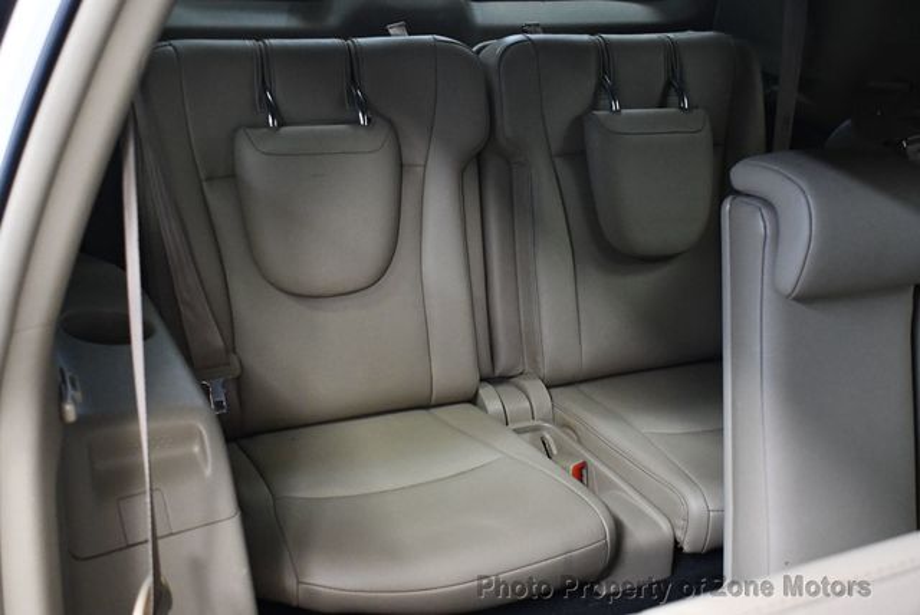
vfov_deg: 28.1
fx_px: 1228
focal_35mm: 48
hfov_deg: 41.1
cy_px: 308
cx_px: 460
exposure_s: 1/60
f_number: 3.8
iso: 3200
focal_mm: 24
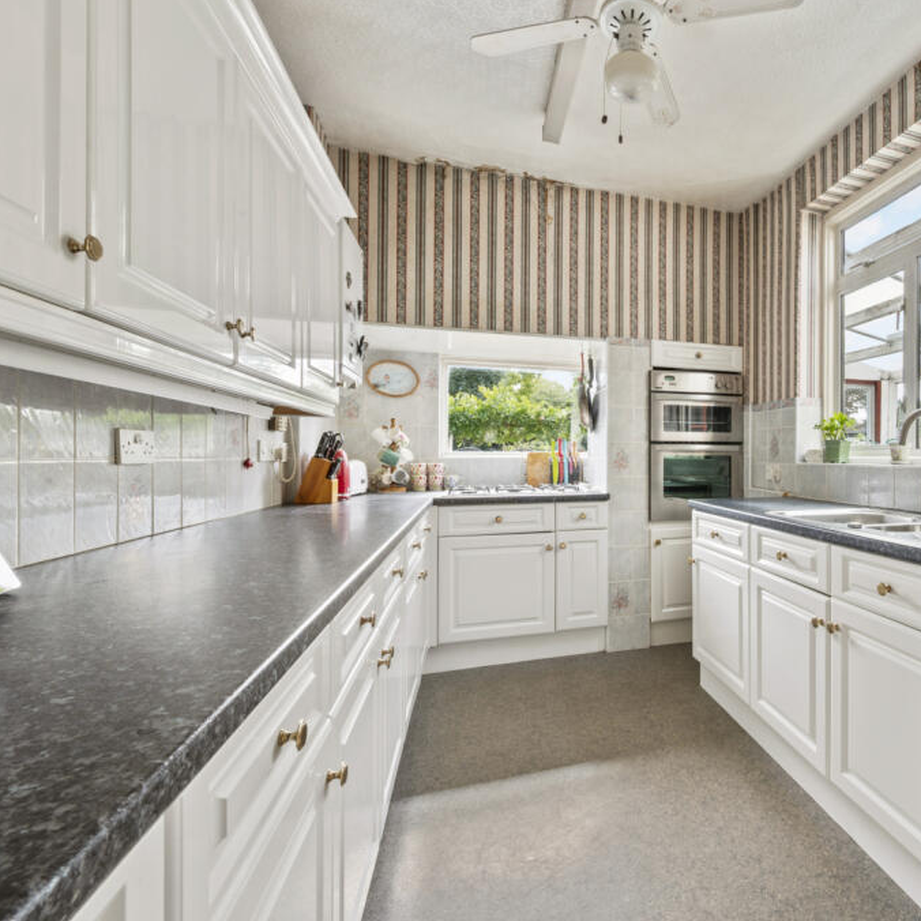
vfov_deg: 80.7
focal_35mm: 18
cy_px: 458
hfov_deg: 76.2
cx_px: 662
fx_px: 542
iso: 200
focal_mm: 14
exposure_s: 1/1.25
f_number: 16
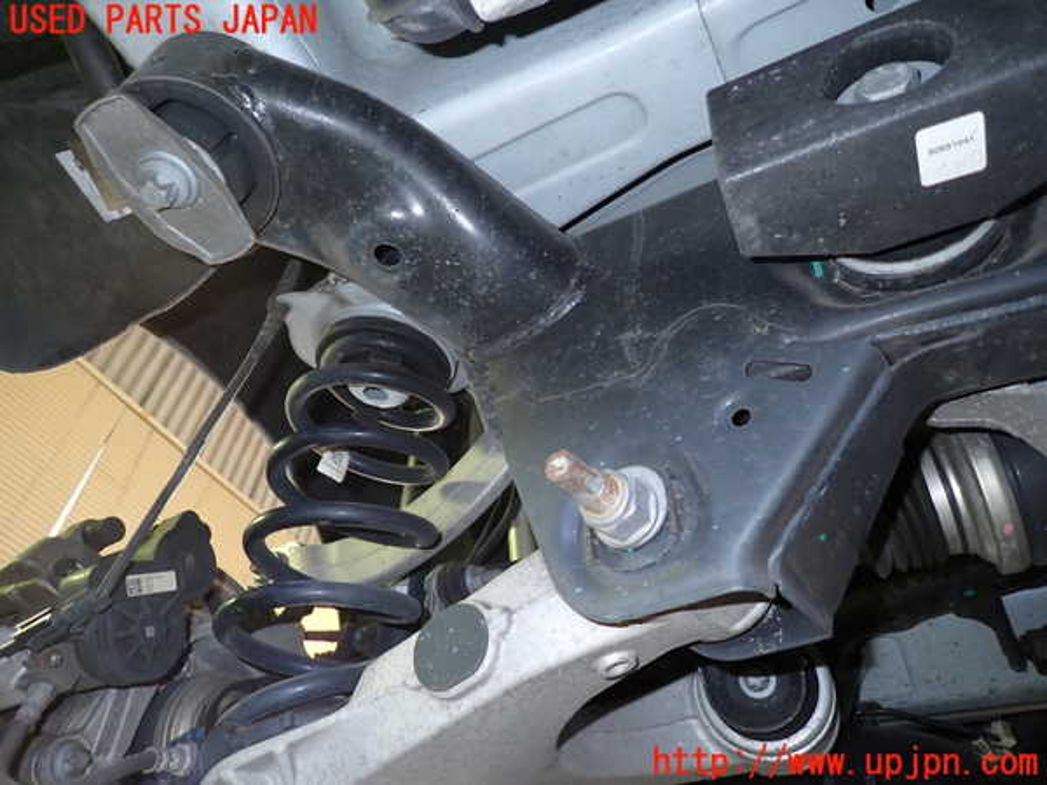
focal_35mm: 25
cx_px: 524
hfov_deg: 69.4
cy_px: 392
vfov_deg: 54.9
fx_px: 756
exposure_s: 1/30
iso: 200
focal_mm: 4.5
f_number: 2
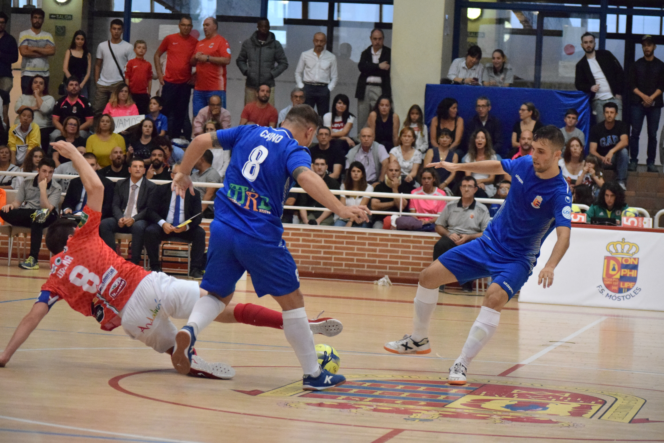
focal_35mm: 123
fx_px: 2268
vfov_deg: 11.1
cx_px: 332
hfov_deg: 16.7
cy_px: 222
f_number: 4.2
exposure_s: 1/800
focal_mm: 82
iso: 6400
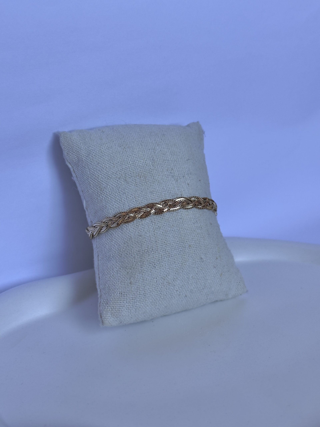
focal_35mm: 48
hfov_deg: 30.3
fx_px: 592
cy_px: 214
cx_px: 160
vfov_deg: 39.7
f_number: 1.78
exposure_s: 1/153
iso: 50
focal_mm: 6.76
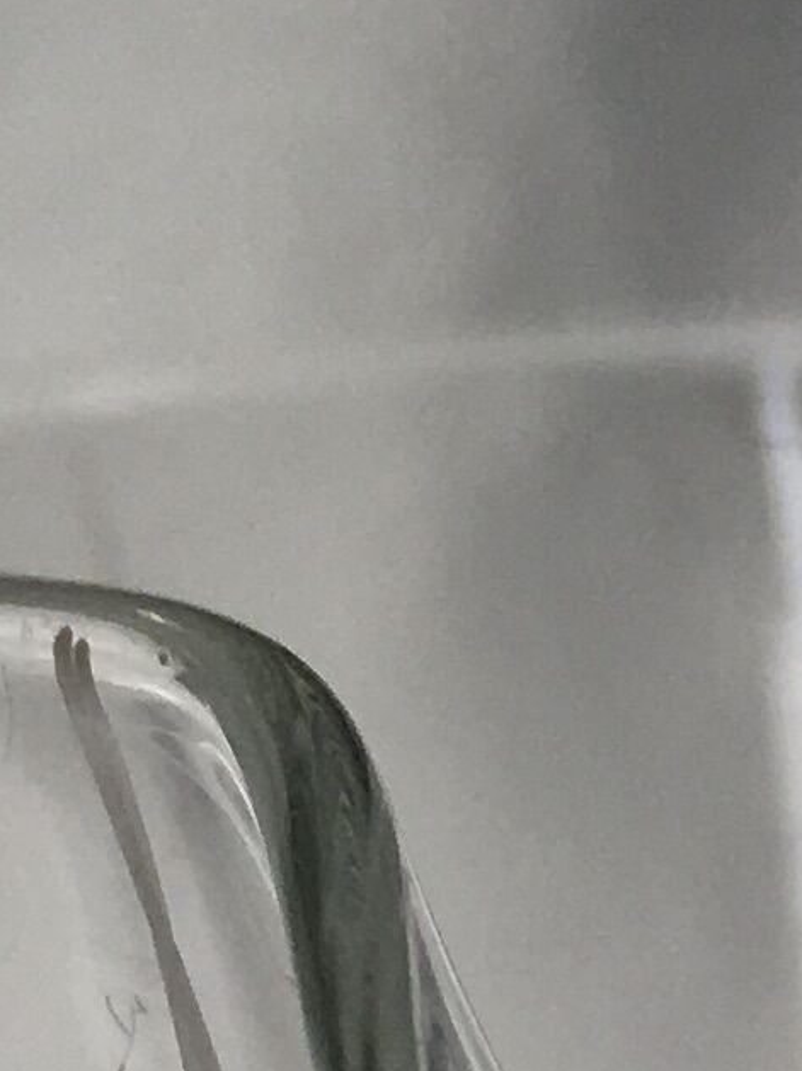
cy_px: 2494
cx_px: 1619
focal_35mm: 186
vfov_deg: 9.5
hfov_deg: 7.6
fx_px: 5752
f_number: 2.2
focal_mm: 4.15
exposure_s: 1/208
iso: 25
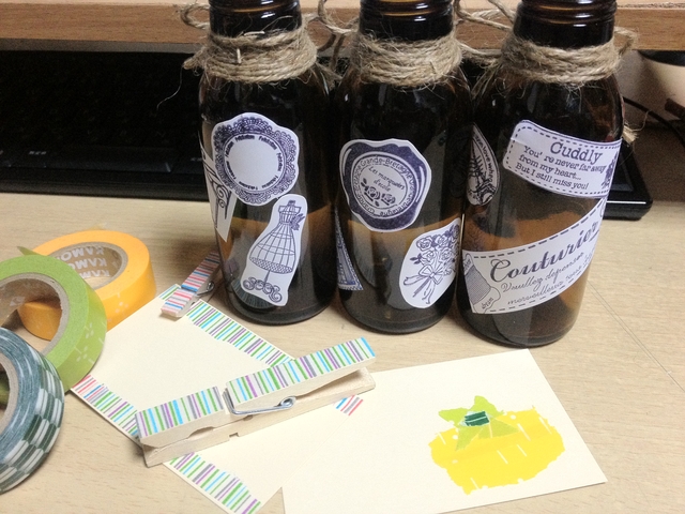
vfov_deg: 40.7
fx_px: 693
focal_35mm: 35
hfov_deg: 52.6
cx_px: 342
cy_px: 257
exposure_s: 1/20
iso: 320
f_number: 2.4
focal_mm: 4.28
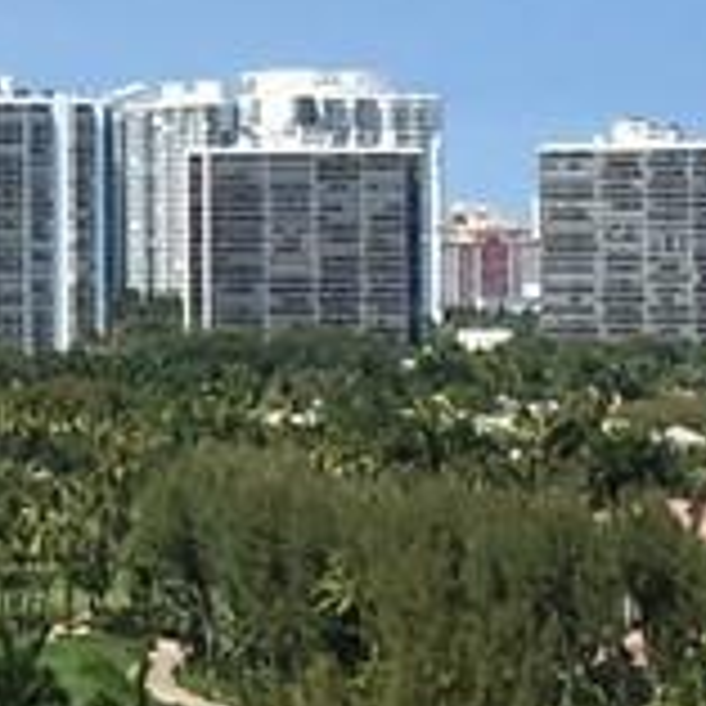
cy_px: 220
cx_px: -378
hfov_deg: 6.6
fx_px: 6046
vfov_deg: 6.7
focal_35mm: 262
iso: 25
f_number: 2.2
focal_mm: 4.15
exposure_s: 1/1748
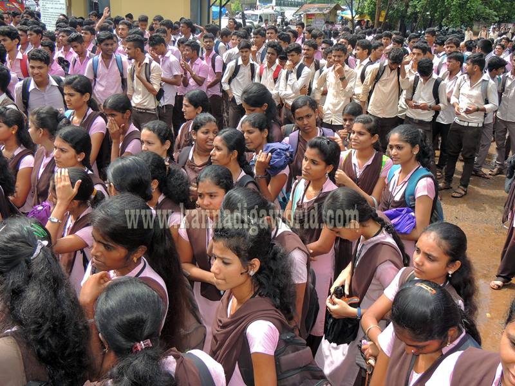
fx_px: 521
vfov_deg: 40.7
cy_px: 193
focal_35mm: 35
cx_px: 258
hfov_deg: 52.6
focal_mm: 6.2
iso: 100
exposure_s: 1/320
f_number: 3.3
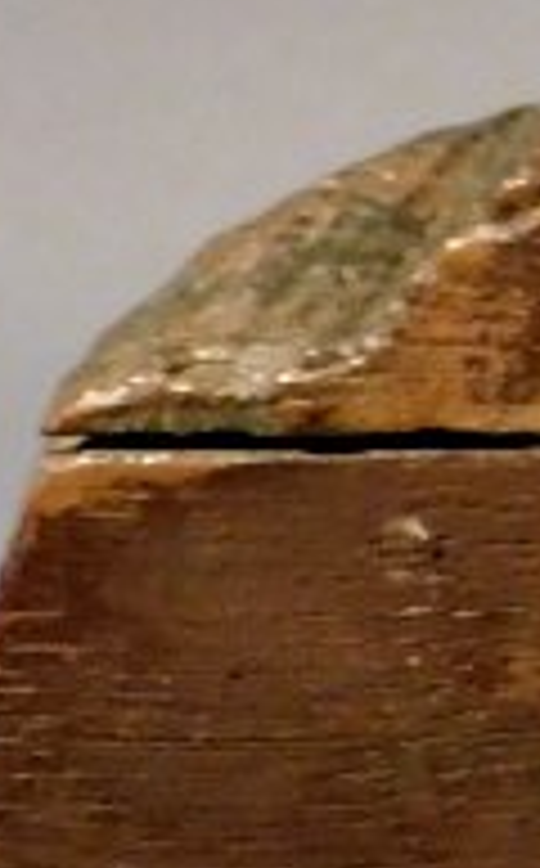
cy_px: 117
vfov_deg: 10.6
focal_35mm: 198
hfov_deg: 5.6
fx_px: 4680
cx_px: 2272
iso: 400
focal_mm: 5.4
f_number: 3.5
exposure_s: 1/25
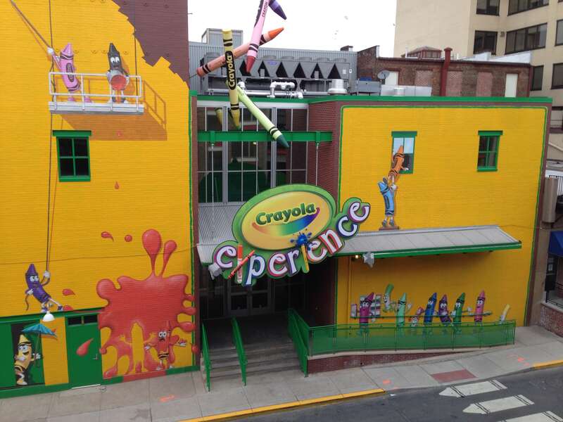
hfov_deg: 55.4
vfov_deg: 42.9
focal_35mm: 33
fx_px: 537
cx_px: 282
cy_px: 211
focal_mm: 4.12
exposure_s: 1/142
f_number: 2.4
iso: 50
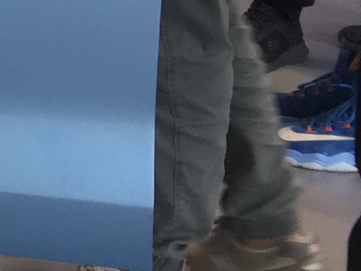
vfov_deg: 7.8
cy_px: -183
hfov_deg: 8.7
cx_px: -752
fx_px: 1929
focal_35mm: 185
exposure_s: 1/50
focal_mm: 4.15
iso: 32
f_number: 2.2
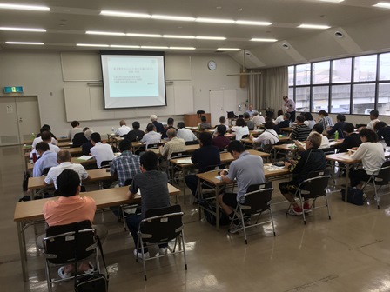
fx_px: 327
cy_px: 146
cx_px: 195
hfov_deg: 61.7
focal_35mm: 29
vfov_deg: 48.2
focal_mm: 4.15
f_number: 2.2
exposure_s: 1/40
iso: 25
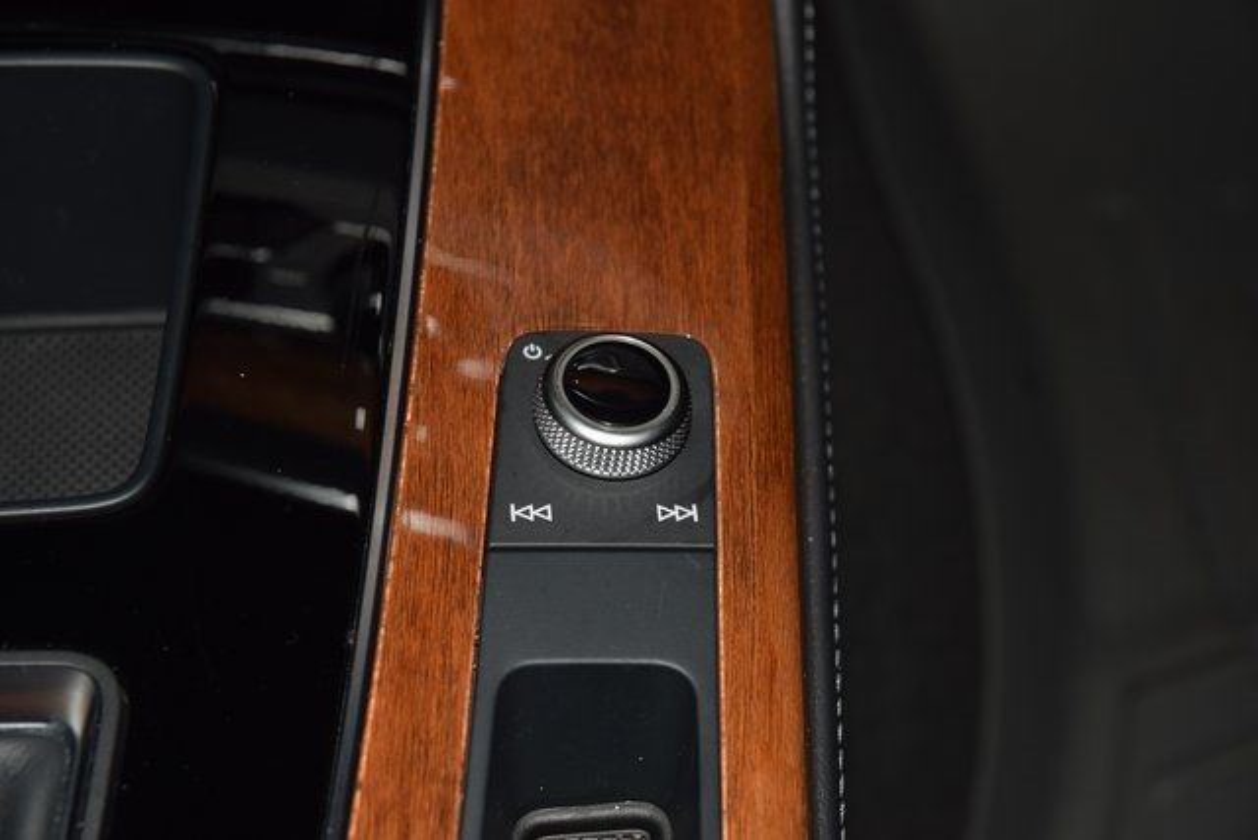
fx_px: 3670
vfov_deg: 13.0
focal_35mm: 105
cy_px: 420
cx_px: 629
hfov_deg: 19.5
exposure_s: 1/125
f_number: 8
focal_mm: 70
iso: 100
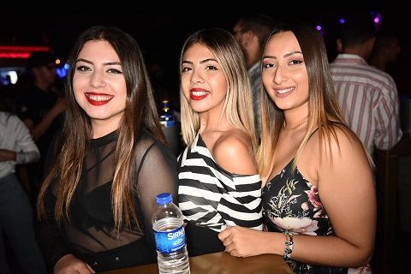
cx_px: 206
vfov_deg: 45.0
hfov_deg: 63.7
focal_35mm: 29
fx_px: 331
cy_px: 137
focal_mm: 29
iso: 3200
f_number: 2.8
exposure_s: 1/160
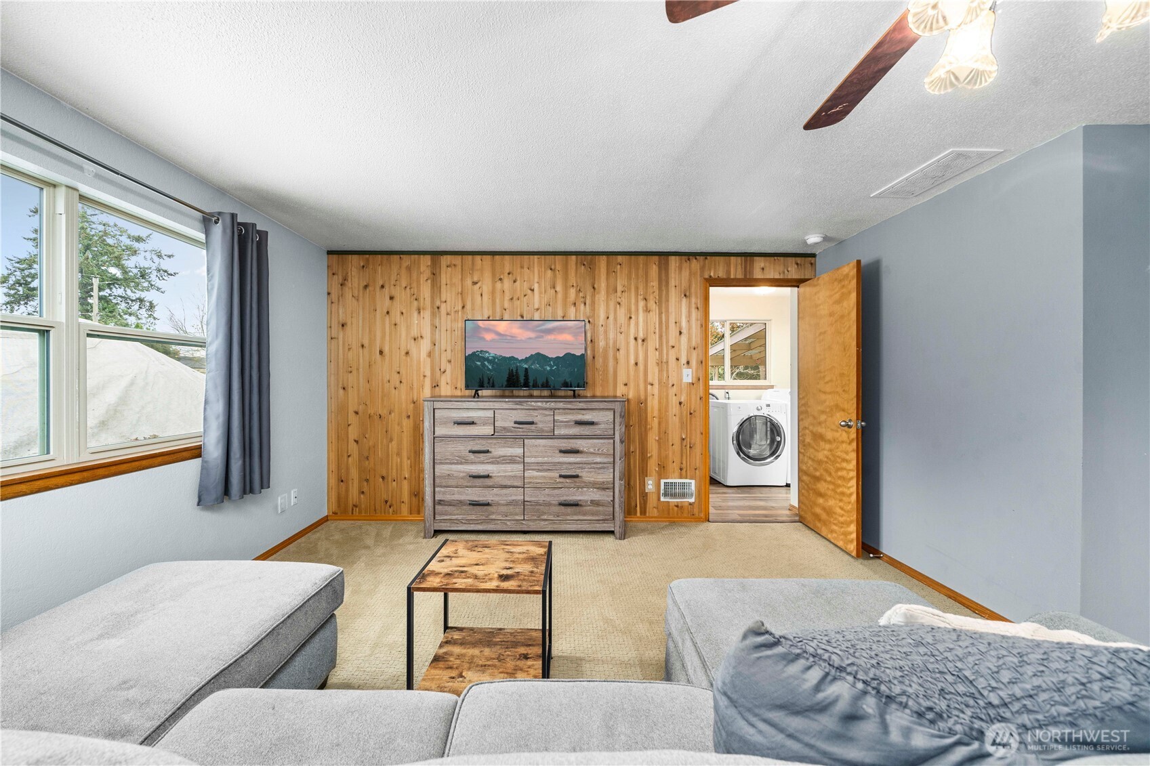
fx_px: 415
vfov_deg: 85.4
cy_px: 383
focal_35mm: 13
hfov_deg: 108.3
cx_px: 575
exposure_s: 1/3
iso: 1000
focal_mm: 13
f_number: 8
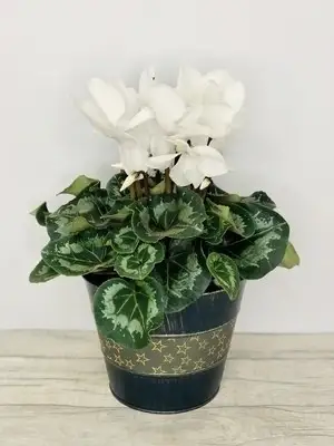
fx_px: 669
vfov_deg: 36.8
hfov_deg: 28.0
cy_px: 223
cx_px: 167
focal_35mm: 52
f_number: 2.4
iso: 16
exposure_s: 1/100
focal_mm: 6
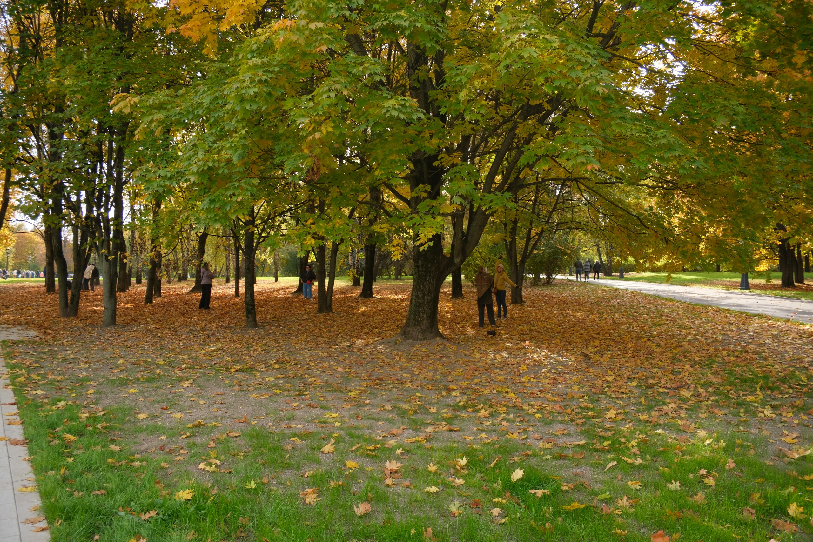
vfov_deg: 47.9
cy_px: 271
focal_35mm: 27
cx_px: 406
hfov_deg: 67.4
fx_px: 610
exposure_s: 1/180
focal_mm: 18
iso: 320
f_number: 5.6
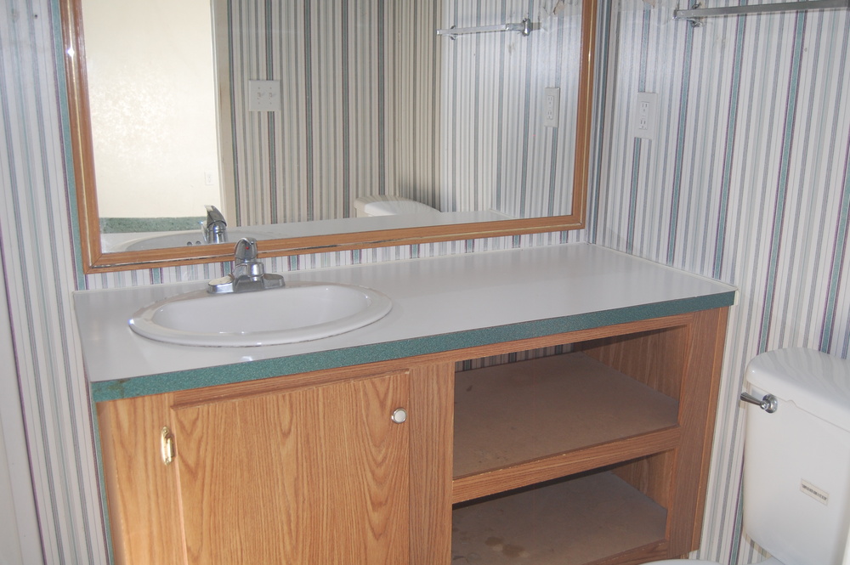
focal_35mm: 34
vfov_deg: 38.3
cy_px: 282
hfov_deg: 55.1
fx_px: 814
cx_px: 425
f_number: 3.8
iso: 400
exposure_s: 1/60
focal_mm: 23
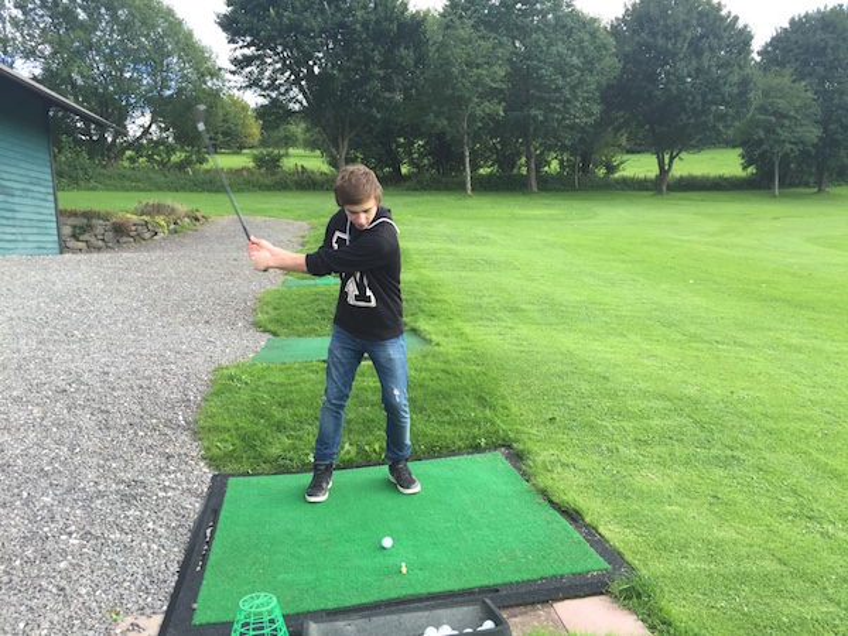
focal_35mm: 29
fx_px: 710
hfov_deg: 61.7
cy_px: 318
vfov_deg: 48.2
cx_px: 424
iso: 32
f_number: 2.2
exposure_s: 1/252
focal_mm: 4.15
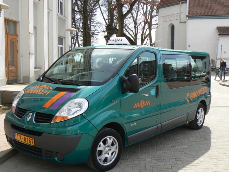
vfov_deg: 33.6
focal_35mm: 43
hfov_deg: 43.8
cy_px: 85
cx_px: 114
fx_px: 285
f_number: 5.6
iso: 80
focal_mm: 7
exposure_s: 1/200
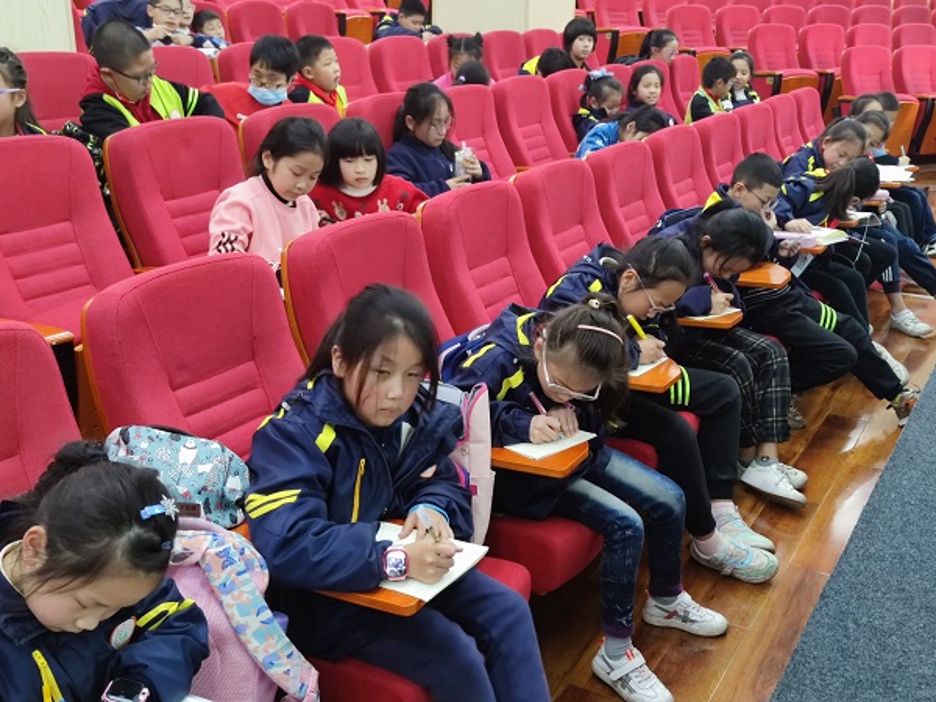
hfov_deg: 50.1
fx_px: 1000
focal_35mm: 37
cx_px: 468
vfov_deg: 38.7
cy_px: 351
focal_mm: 6.72
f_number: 1.69
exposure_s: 1/50
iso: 845
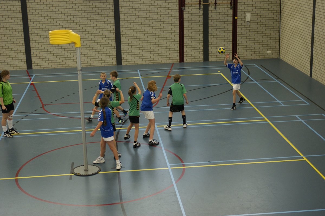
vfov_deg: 22.6
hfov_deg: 33.4
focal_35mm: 60
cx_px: 162
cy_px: 108
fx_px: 541
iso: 400
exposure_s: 1/200
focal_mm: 40
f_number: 2.8
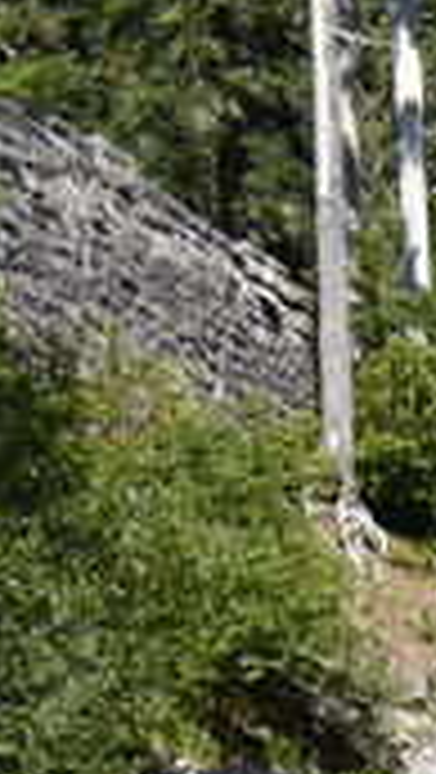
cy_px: 2786
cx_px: 1375
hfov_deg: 4.6
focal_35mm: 250
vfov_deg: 7.1
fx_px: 5128
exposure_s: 1/200
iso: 100
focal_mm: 32
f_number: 7.1
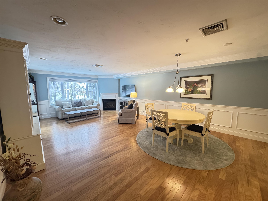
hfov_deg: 102.1
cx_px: 134
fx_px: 108
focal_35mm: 14
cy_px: 100
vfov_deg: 85.7
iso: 320
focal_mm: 2.22
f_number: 2.2
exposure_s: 1/60
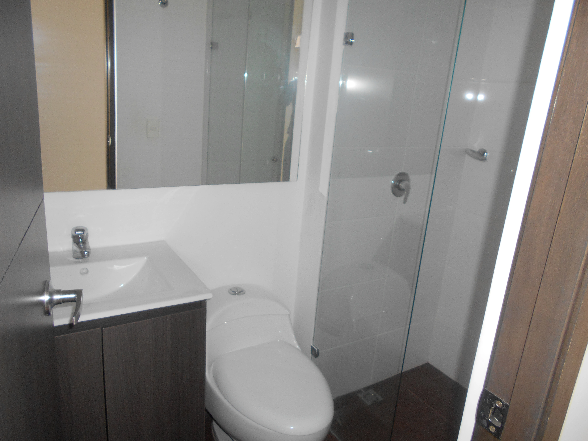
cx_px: 294
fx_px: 442
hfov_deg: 67.3
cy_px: 220
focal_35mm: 26
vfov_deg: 53.1
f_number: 3.2
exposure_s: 1/25
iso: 110
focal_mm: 4.6
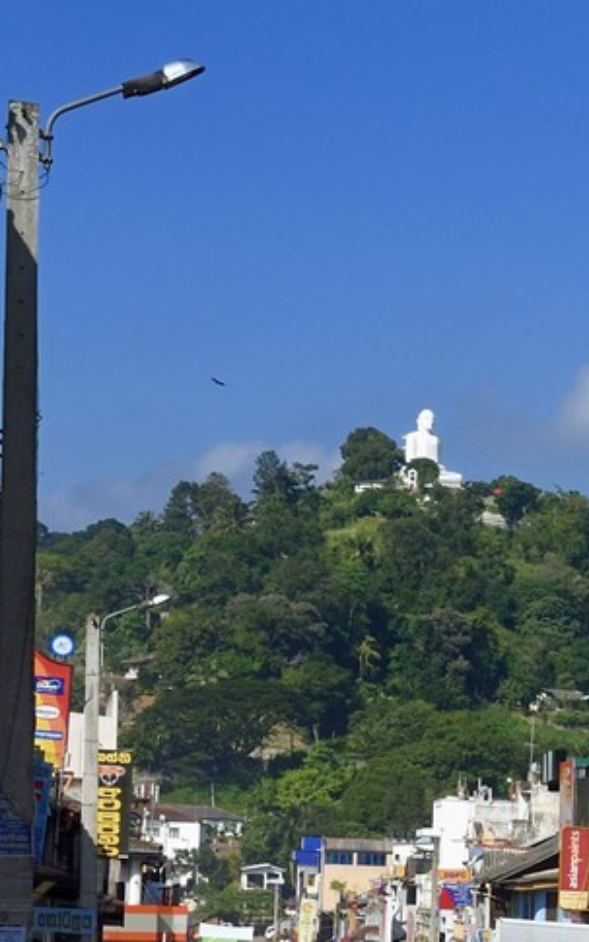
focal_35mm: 121
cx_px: 1454
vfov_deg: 17.0
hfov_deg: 9.5
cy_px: 888
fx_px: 3109
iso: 320
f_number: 13
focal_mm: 36
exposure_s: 1/640
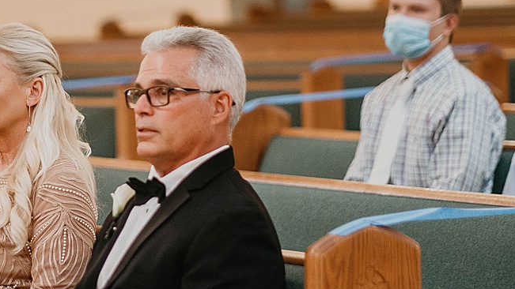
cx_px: 106
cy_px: 176
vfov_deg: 5.5
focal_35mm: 219
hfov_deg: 9.8
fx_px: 2990
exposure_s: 1/80
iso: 800
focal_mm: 85
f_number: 1.8
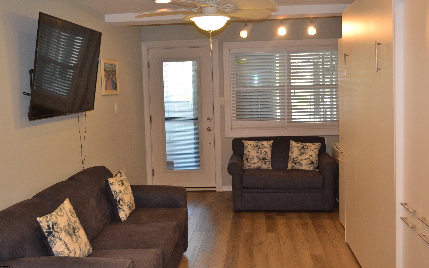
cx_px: 214
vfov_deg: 32.0
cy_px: 124
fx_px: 468
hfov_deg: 49.3
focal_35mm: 40
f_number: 4.2
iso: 720
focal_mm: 26
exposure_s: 1/60
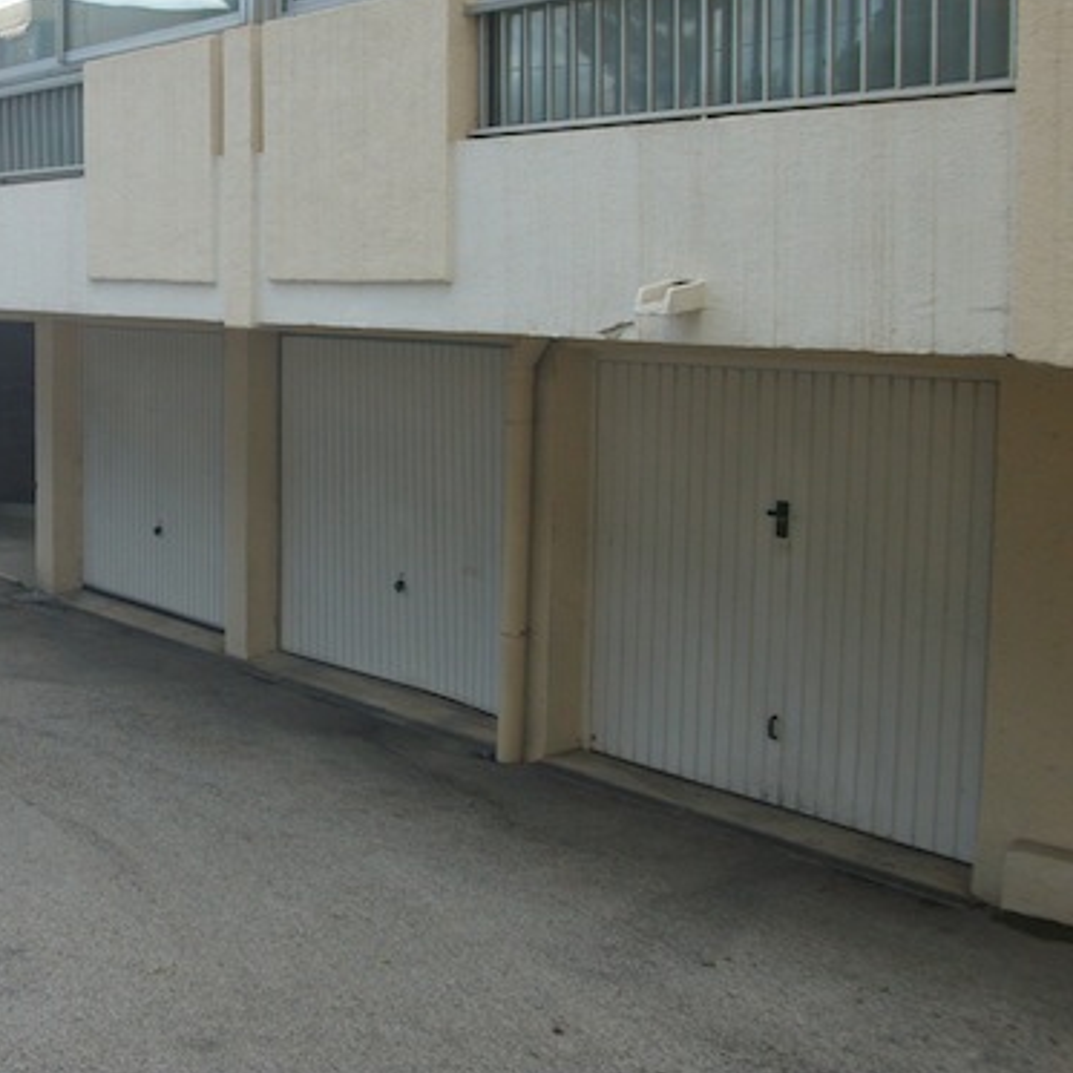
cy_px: 385
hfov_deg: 34.5
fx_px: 1648
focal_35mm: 47
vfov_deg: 35.8
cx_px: 155
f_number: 8.8
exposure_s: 1/66.5
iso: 80
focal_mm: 5.7
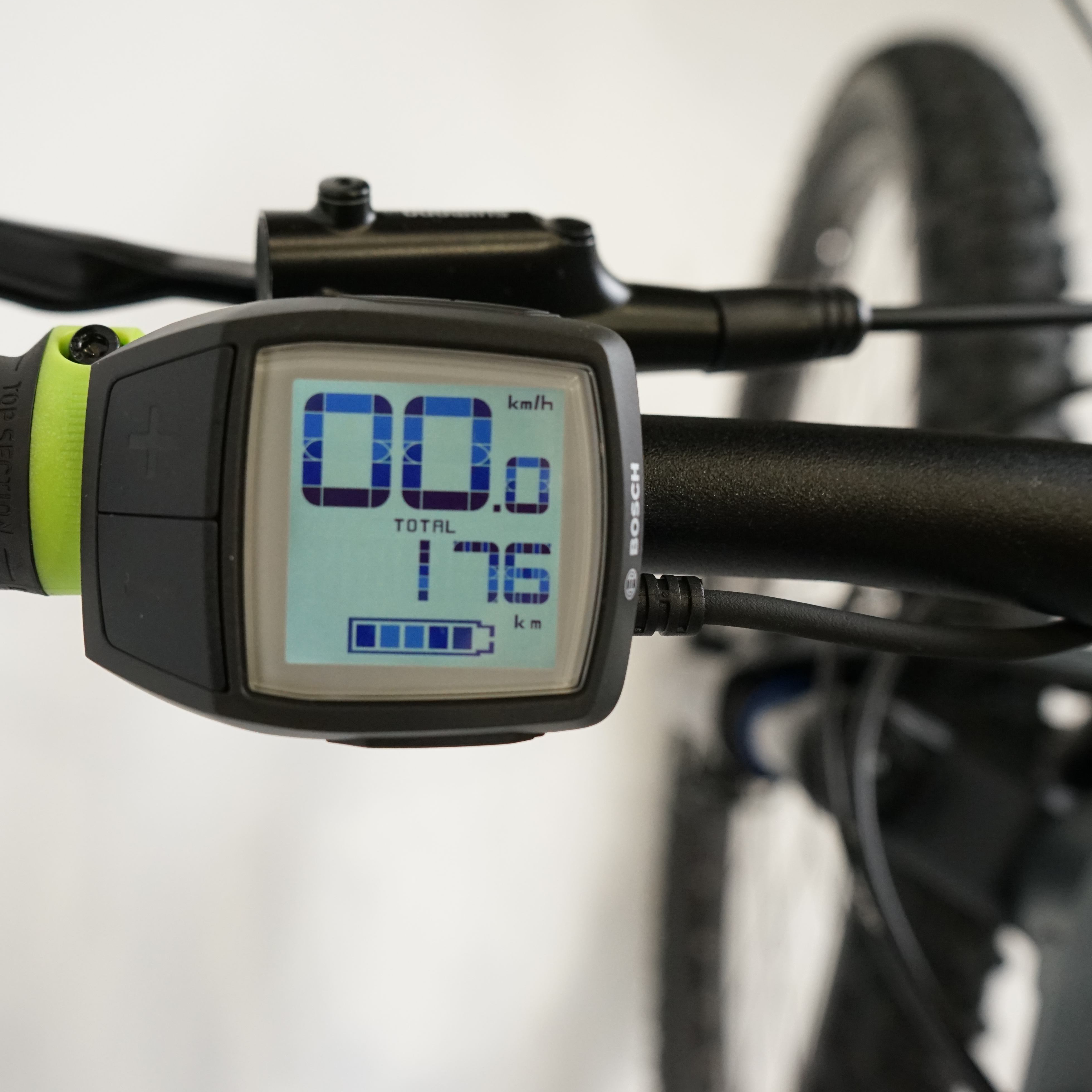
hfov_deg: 42.6
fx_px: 1392
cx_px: 435
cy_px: 535
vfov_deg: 42.8
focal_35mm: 39
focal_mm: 30
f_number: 5.6
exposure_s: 1/200
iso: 2500
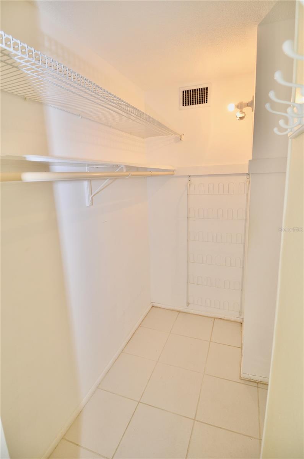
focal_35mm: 18
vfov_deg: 90.1
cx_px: 152
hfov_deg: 67.2
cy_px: 230
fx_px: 229
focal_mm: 12
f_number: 4
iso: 280
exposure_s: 1/60
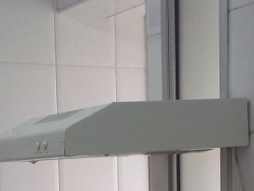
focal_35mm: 143
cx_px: 145
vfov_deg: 10.1
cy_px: 259
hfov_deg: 13.8
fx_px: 1049
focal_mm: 6.3
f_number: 4.5
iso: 160
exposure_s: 1/50
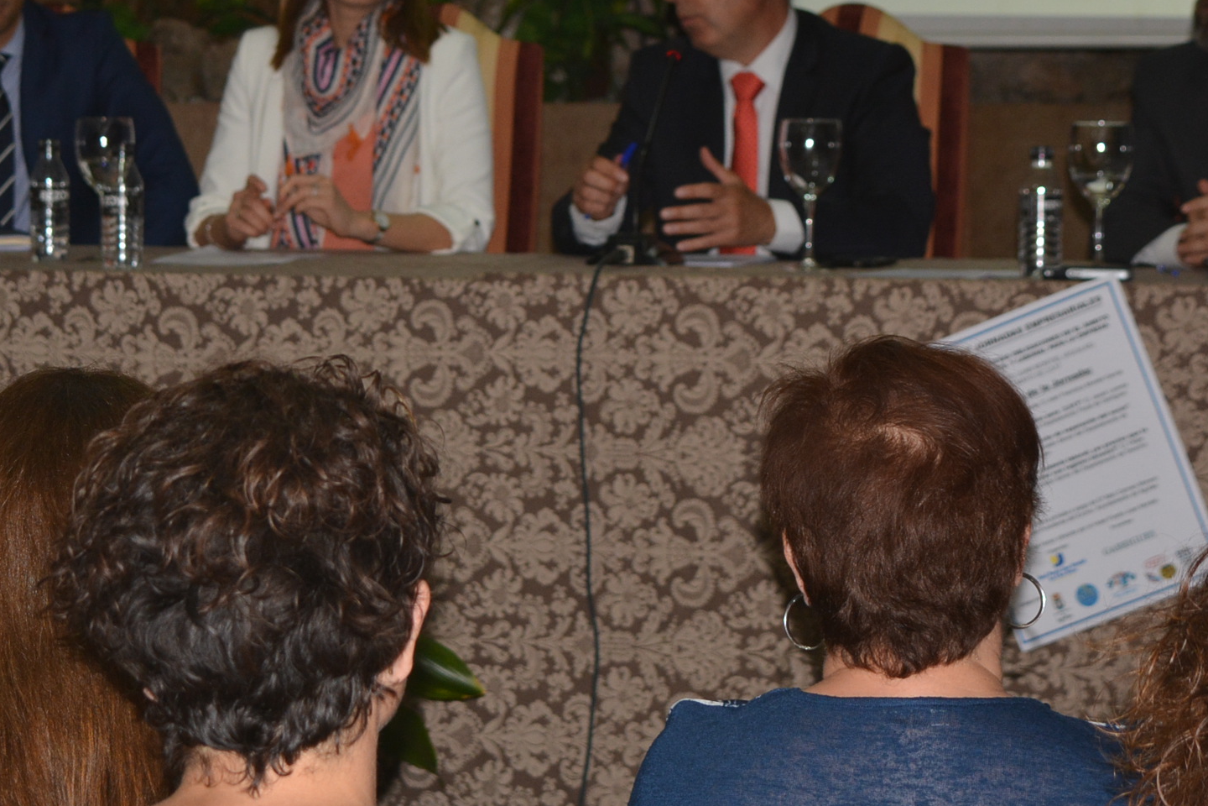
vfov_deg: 8.8
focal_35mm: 156
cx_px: 445
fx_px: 5234
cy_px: 339
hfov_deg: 13.2
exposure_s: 1/60
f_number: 5.6
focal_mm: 50
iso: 400
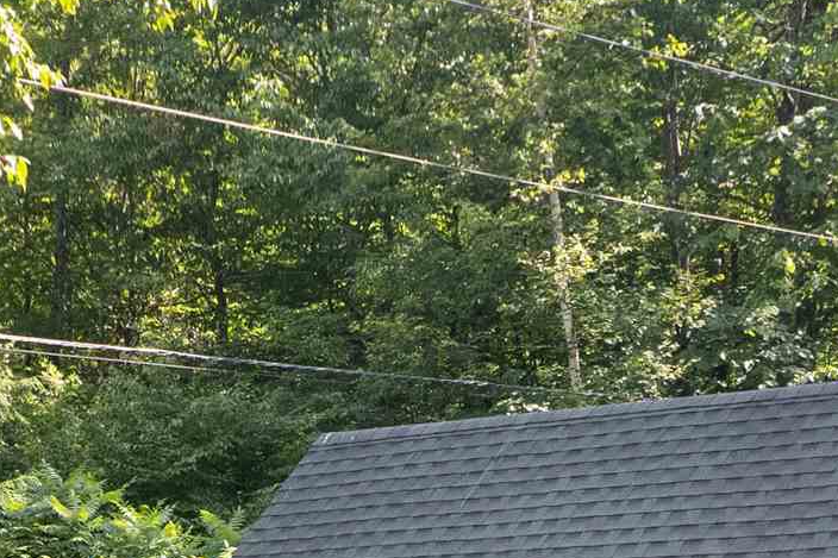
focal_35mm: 96
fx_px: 2234
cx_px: 375
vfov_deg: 12.8
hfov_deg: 21.2
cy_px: 1030
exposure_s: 1/60
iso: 110
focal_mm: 8.38
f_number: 2.8
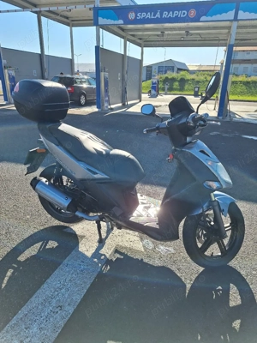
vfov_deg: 73.9
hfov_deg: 58.9
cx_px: 128
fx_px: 228
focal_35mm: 23
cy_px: 172
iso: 40
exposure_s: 1/2000
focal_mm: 5.54
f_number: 1.8
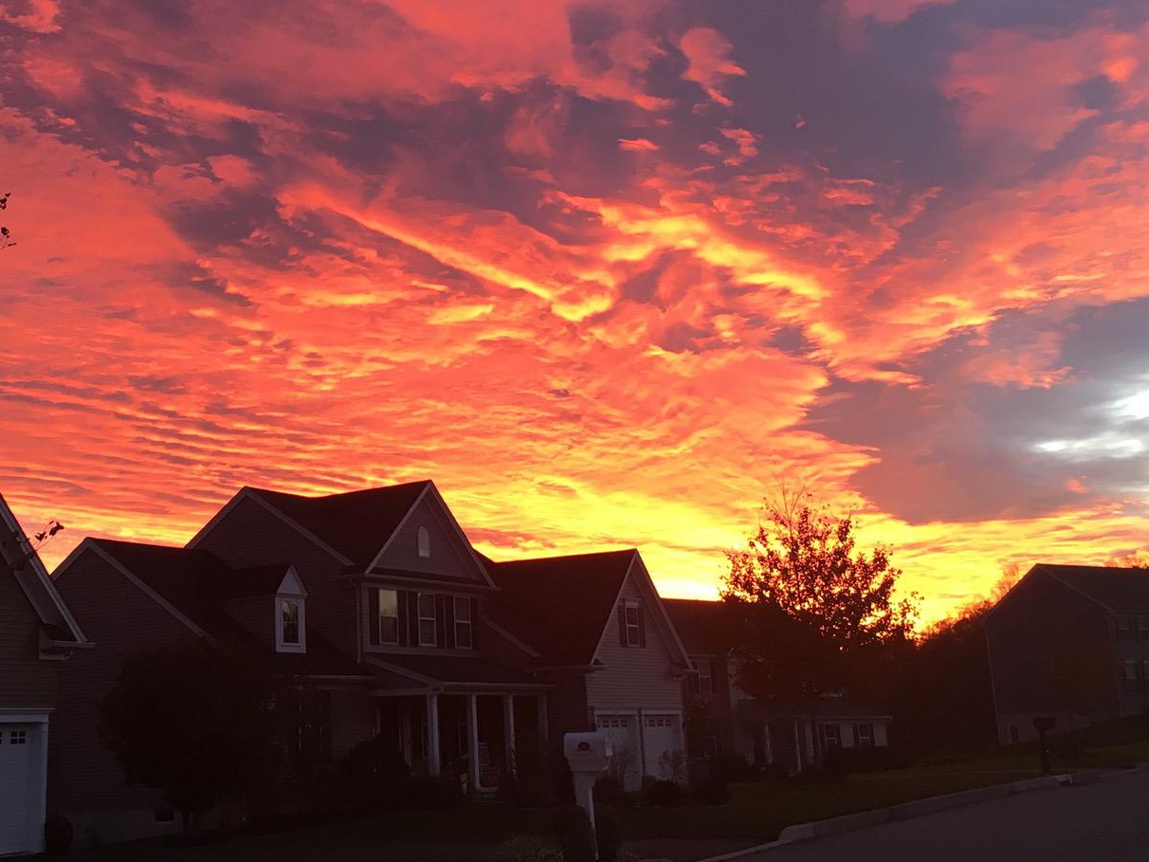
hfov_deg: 38.4
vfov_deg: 29.5
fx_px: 1626
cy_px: 312
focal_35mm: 49
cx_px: 374
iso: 50
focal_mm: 4.15
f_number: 2.2
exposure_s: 1/30
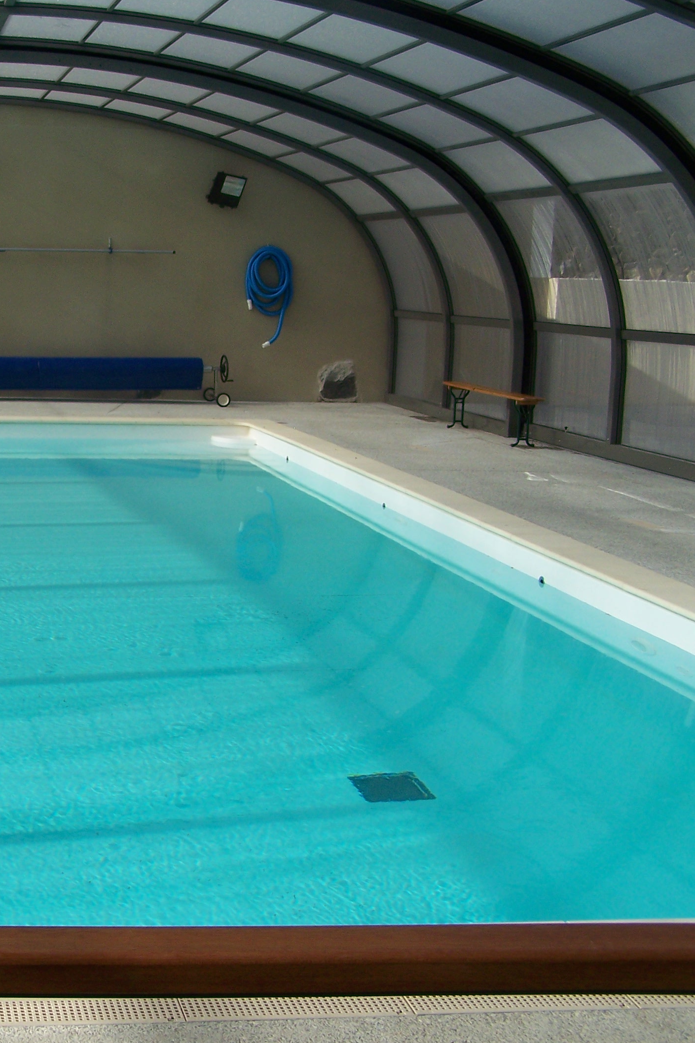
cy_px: 519
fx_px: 1534
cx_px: 38
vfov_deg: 37.5
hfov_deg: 24.6
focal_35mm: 53
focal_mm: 6.3
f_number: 4
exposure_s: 1/1000
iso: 80
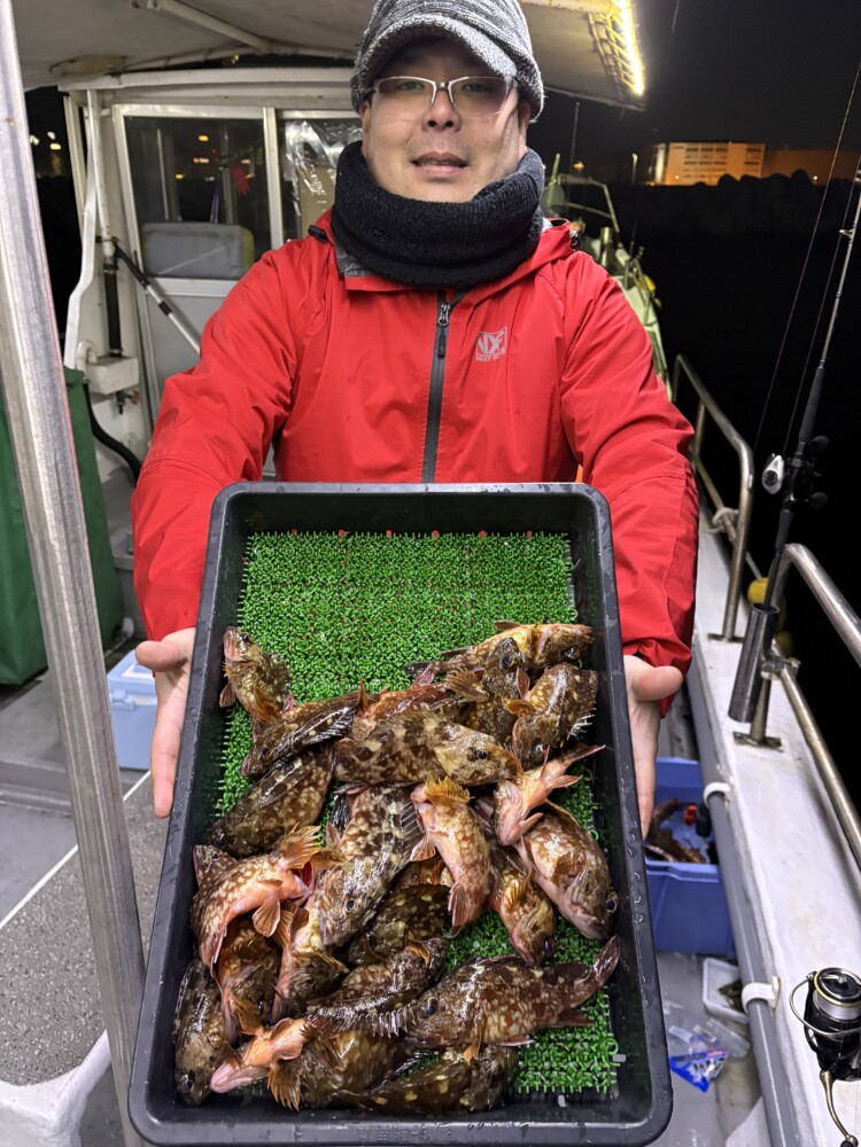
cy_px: 574
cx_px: 430
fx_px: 862
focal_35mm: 26
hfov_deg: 53.1
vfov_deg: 67.3
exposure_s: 1/38
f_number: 1.6
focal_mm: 5.96
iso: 640
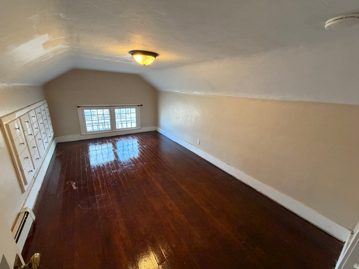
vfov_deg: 85.7
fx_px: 145
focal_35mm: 14
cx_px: 180
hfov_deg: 102.1
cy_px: 134
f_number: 2.2
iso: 320
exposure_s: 1/60
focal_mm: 2.22
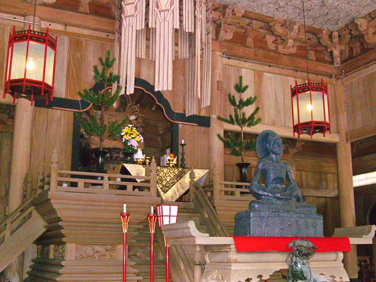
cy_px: 141
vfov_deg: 31.5
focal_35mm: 46
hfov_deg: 41.3
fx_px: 499
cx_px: 188
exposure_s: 1/60
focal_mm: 9.6
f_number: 3.1
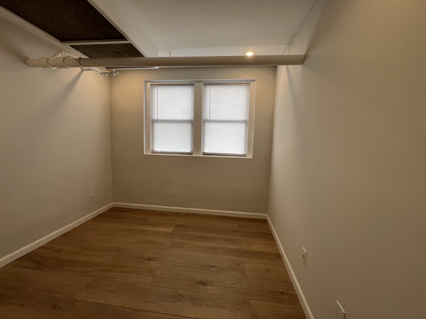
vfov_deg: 89.9
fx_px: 160
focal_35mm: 13
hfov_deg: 106.2
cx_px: 213
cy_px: 160
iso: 40
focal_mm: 1.57
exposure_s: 1/120
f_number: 1.8
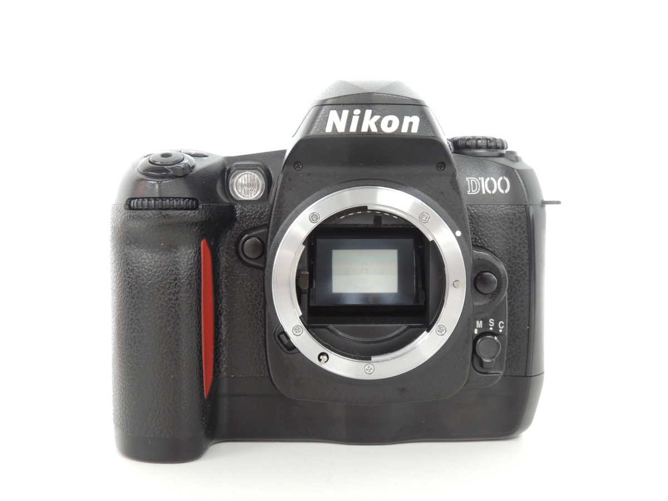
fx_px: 772
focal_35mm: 40
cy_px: 250
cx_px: 334
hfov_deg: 46.8
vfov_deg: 36.0
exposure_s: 1/20
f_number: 3.7
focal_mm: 7.1
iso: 400
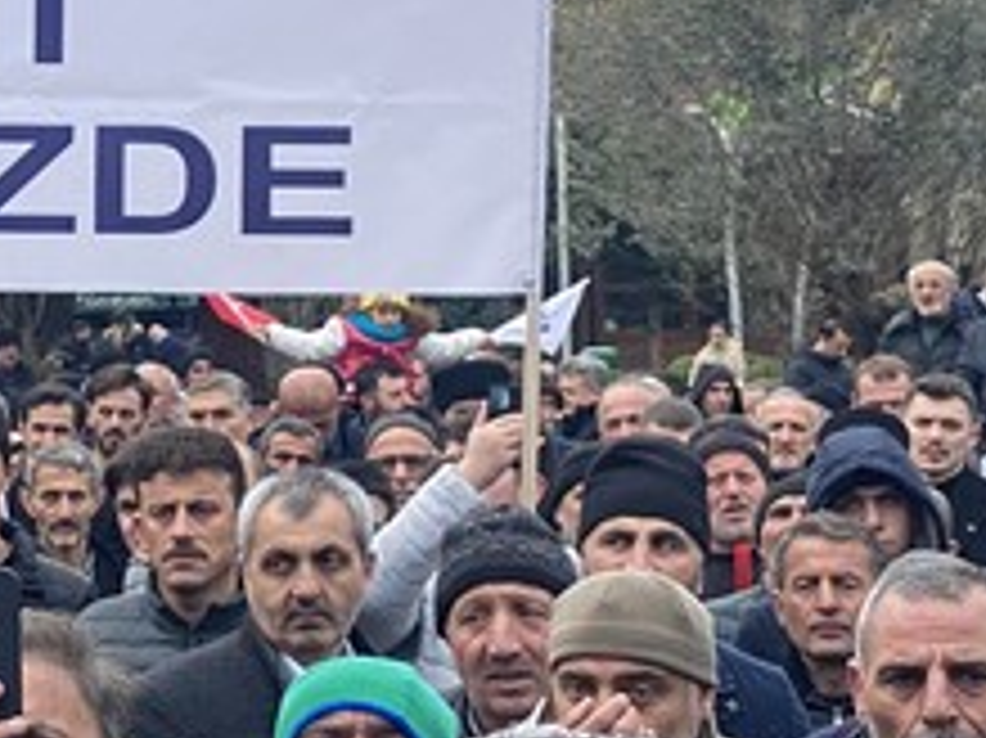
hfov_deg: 10.8
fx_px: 5010
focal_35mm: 176
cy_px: 277
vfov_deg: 8.4
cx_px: -536
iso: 20
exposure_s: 1/421
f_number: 2
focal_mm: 6
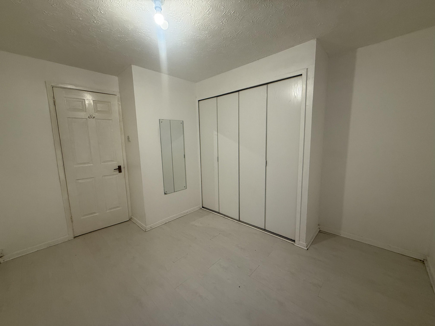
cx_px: 218
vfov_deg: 85.7
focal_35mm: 14
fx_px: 176
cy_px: 163
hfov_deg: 102.1
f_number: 2.2
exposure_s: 1/100
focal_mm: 2.22
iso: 160
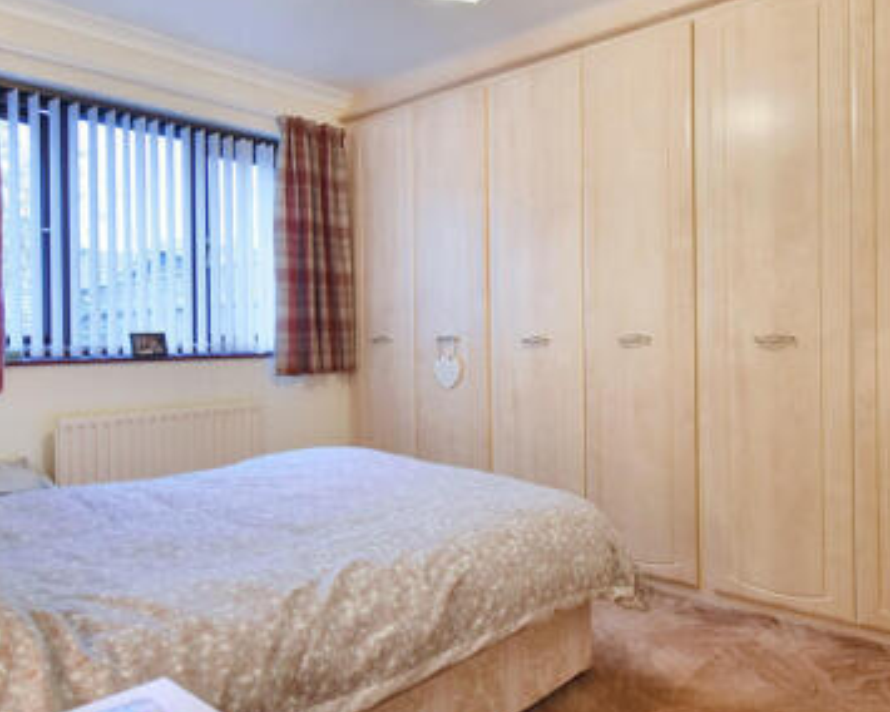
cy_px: 335
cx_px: 493
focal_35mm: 26
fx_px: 685
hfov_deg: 65.9
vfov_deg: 54.9
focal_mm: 10
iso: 360
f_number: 4.5
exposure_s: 1/15
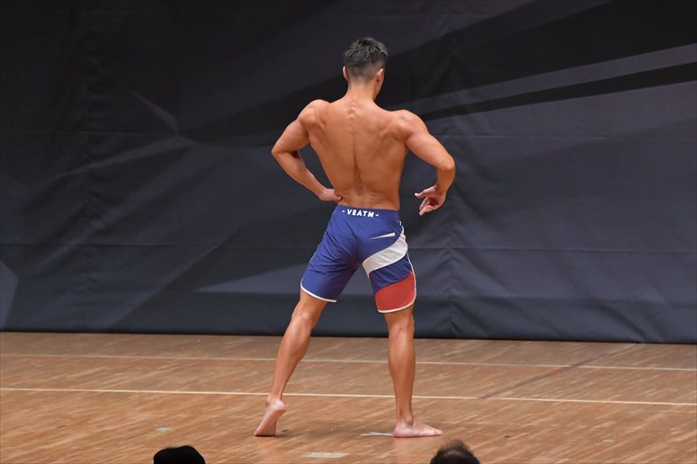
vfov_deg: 4.8
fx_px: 5515
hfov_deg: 7.2
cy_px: 232
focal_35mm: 285
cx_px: 348
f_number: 5.6
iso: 6400
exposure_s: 1/400
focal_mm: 190
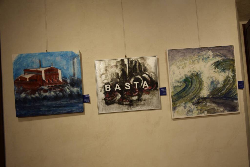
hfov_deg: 53.1
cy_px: 84
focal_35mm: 36
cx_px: 125
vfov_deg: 36.9
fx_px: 250
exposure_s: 1/80
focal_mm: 24
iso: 400
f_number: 4.5
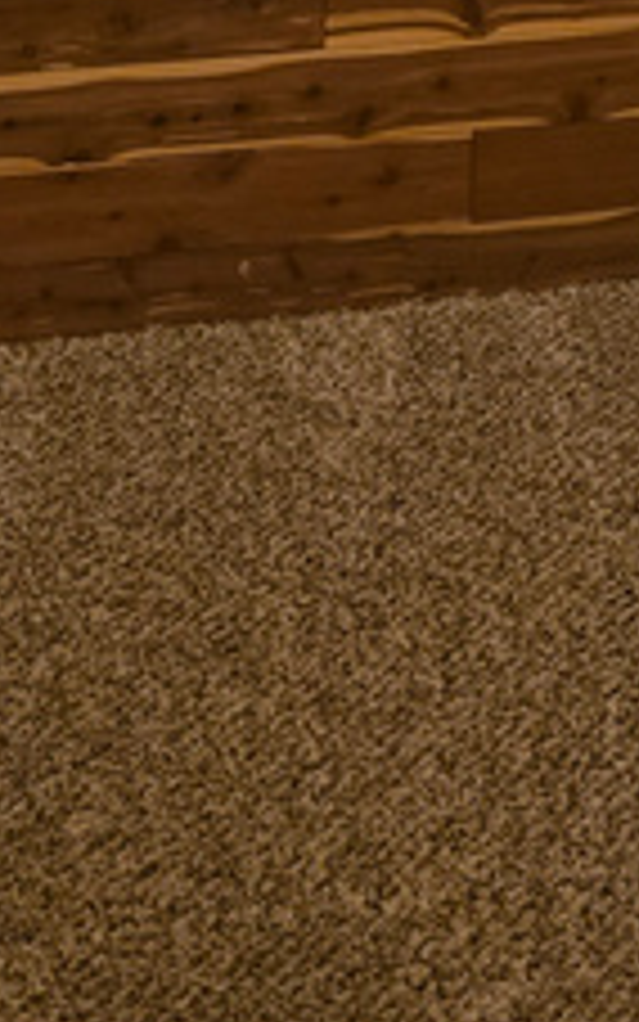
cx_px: 774
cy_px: -644
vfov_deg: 16.7
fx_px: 3063
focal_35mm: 110
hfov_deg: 11.7
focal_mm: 5.4
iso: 1000
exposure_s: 1/60
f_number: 1.8
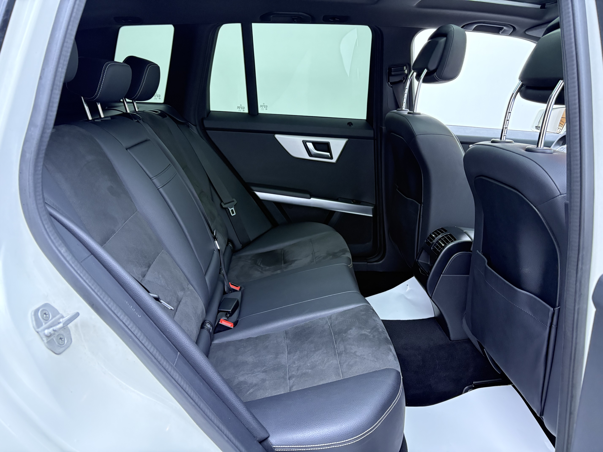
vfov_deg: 53.1
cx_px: 302
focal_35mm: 26
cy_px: 226
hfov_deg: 67.3
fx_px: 453
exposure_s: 1/33
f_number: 1.6
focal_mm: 5.96
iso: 400
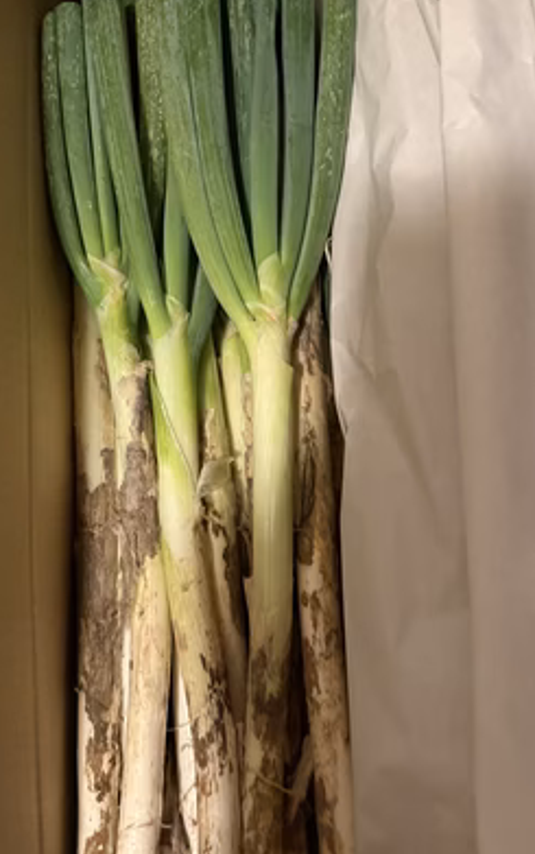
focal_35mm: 26
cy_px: 426
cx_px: 236
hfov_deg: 47.6
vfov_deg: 70.4
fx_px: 605
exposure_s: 1/33
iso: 800
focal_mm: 6.76
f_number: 1.78
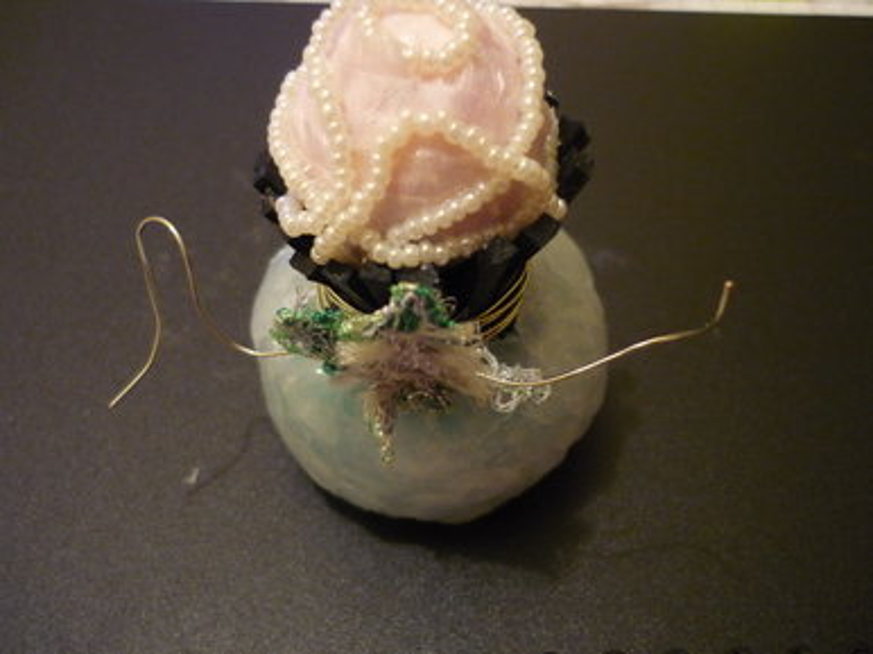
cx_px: 436
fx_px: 832
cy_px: 327
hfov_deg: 55.4
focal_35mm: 33
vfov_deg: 42.9
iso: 400
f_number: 2.8
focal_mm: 5.5
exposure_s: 1/8
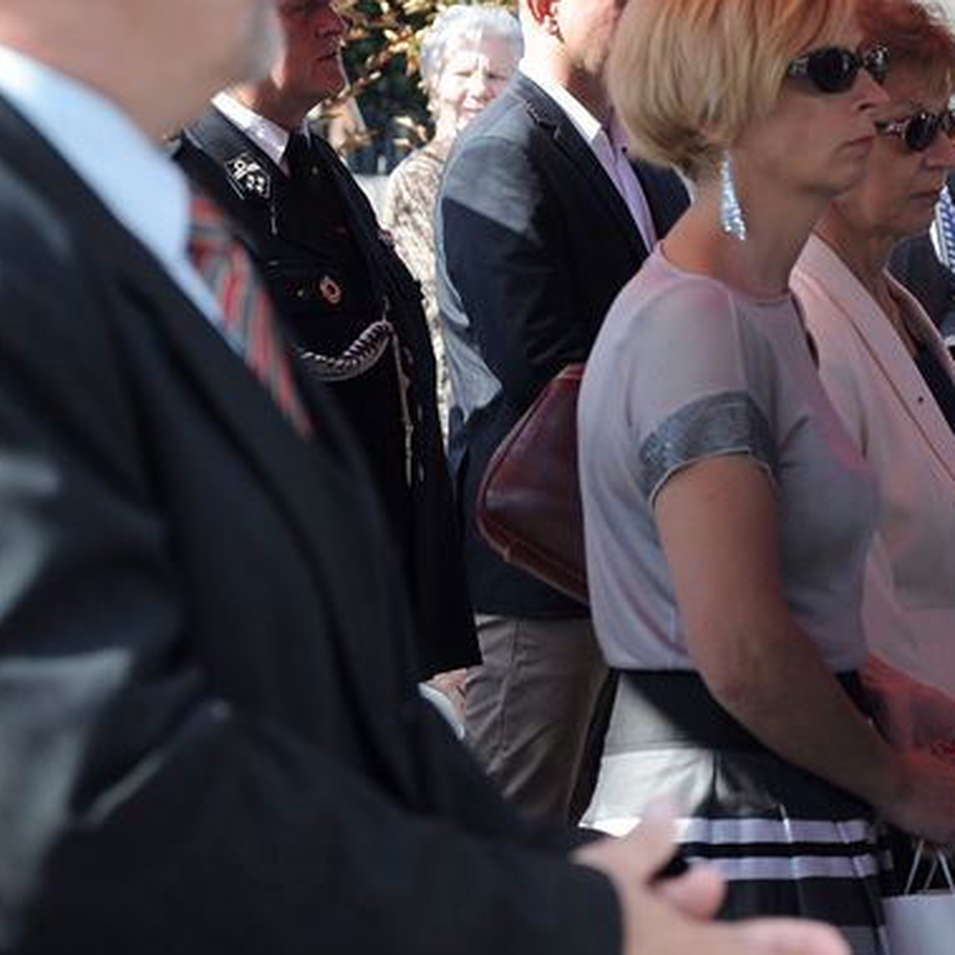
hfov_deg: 6.8
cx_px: 892
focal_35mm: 257
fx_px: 8022
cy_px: 306
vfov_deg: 6.8
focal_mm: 90
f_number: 5.6
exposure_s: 1/400
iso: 400
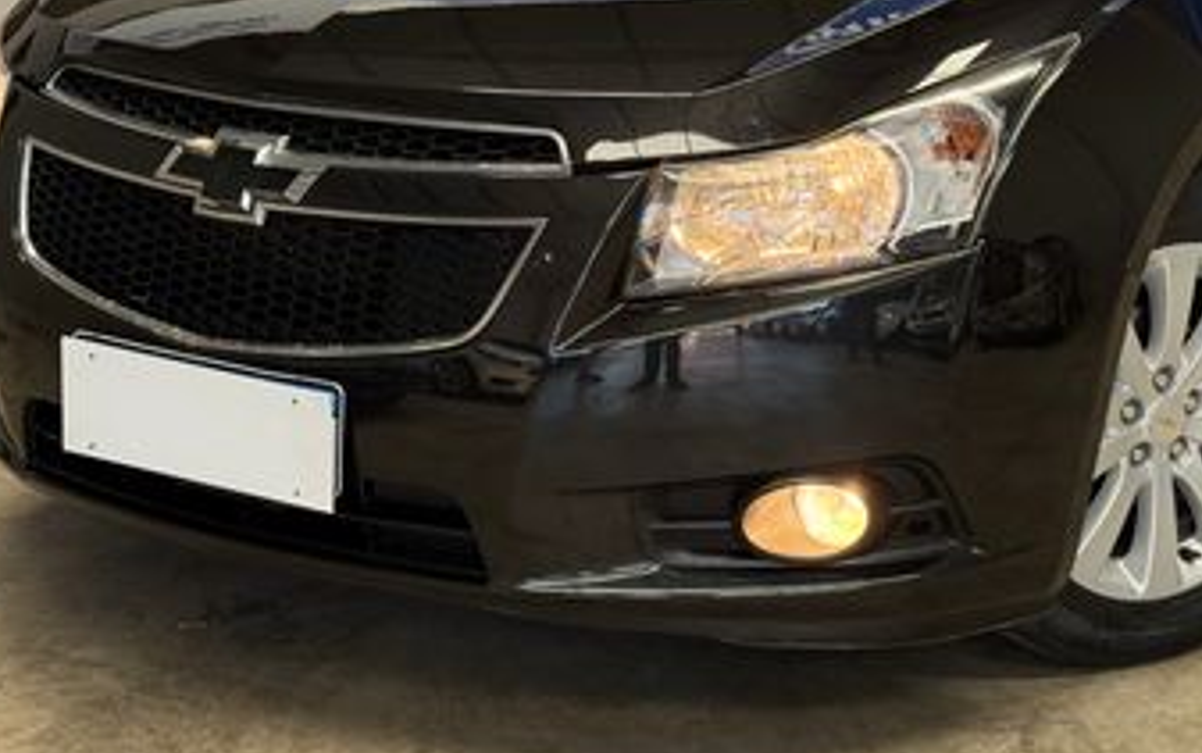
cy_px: 214
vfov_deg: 18.3
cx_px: 674
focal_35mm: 71
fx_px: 2327
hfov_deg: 28.9
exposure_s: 1/243
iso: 100
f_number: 1.78
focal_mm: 6.76
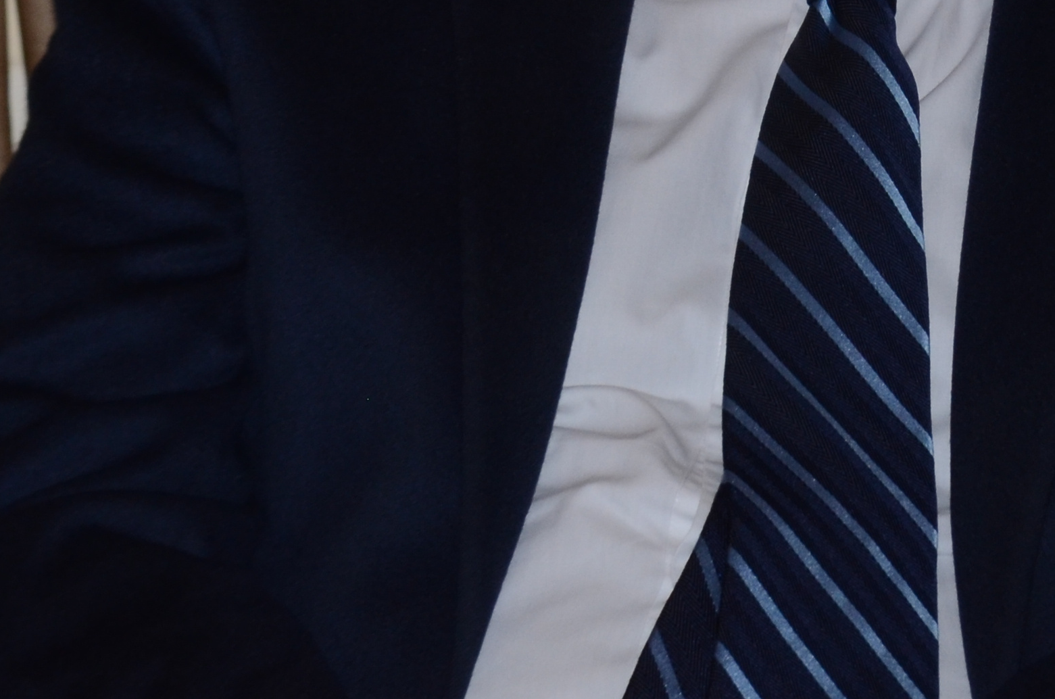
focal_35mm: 464
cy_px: -386
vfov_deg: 2.9
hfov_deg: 4.4
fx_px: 13570
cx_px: 1088
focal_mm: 98
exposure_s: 1/250
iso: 500
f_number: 5.6
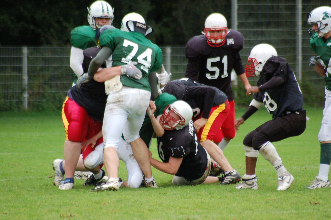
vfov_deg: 3.0
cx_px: 166
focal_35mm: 450
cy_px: 110
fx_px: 4130
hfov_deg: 4.6
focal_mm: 300
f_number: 5.6
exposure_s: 1/400
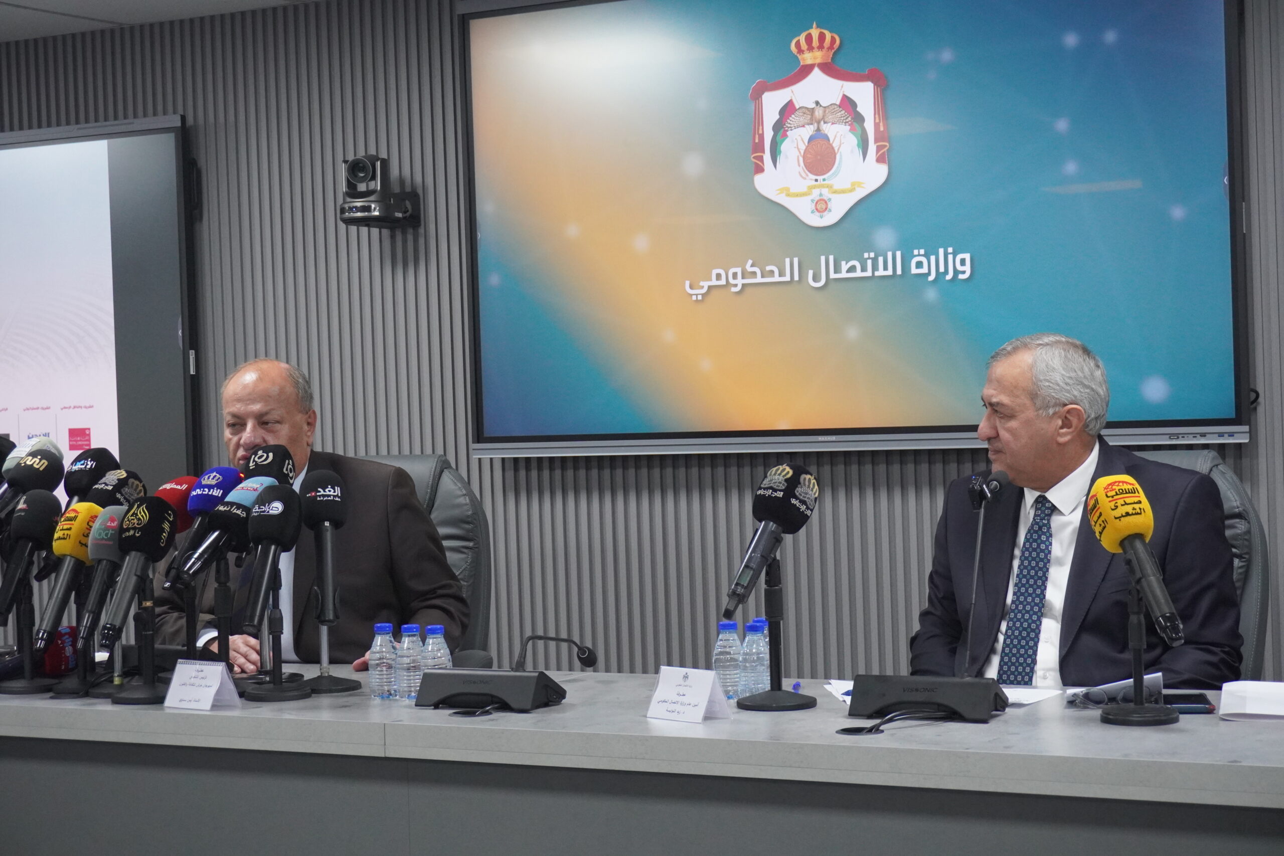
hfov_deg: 35.1
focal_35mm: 57
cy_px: 428
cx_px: 642
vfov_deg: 23.8
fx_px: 2033
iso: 2000
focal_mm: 38
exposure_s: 1/160
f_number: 5.6
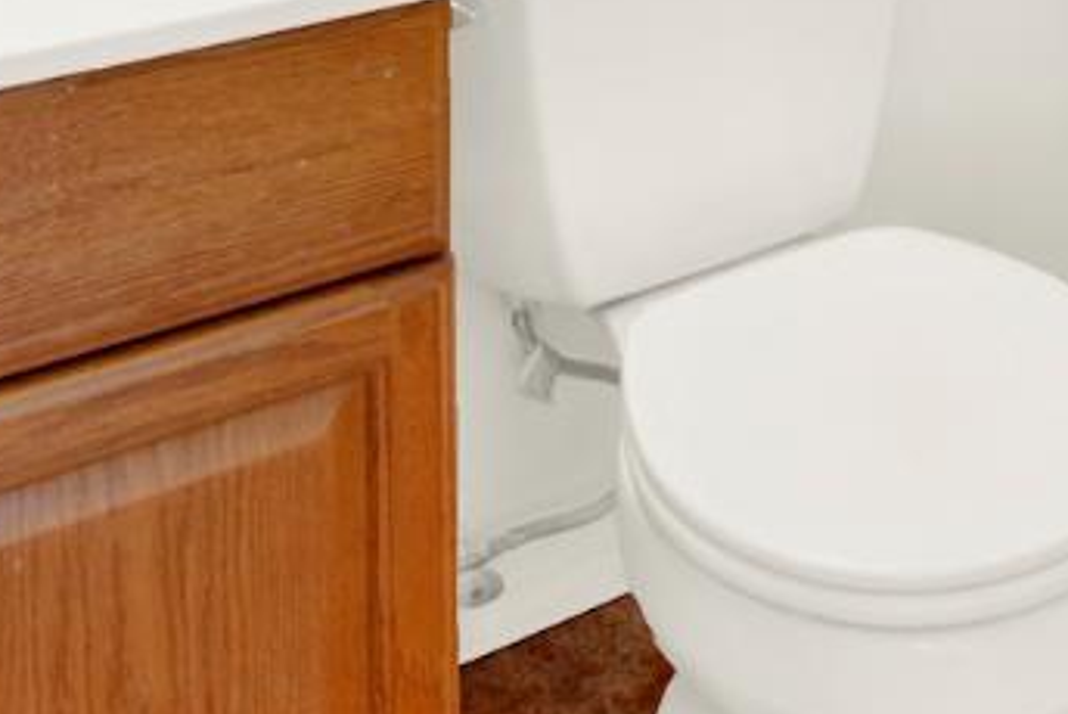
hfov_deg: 31.1
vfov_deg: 16.8
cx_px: 990
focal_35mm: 61
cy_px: -702
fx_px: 1811
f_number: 14
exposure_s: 1
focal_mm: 14
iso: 100
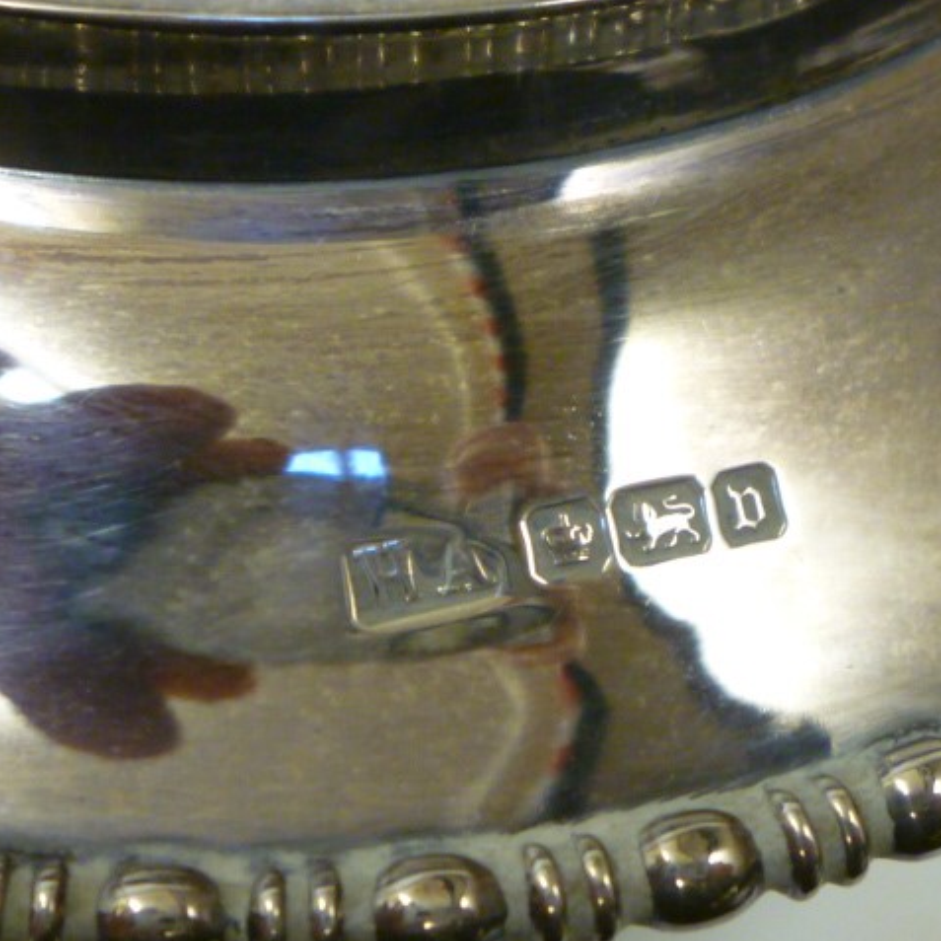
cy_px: 471
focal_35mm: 83
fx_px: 2553
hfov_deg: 20.9
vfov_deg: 20.9
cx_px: 566
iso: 250
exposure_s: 1/30
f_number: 3.7
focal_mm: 6.3
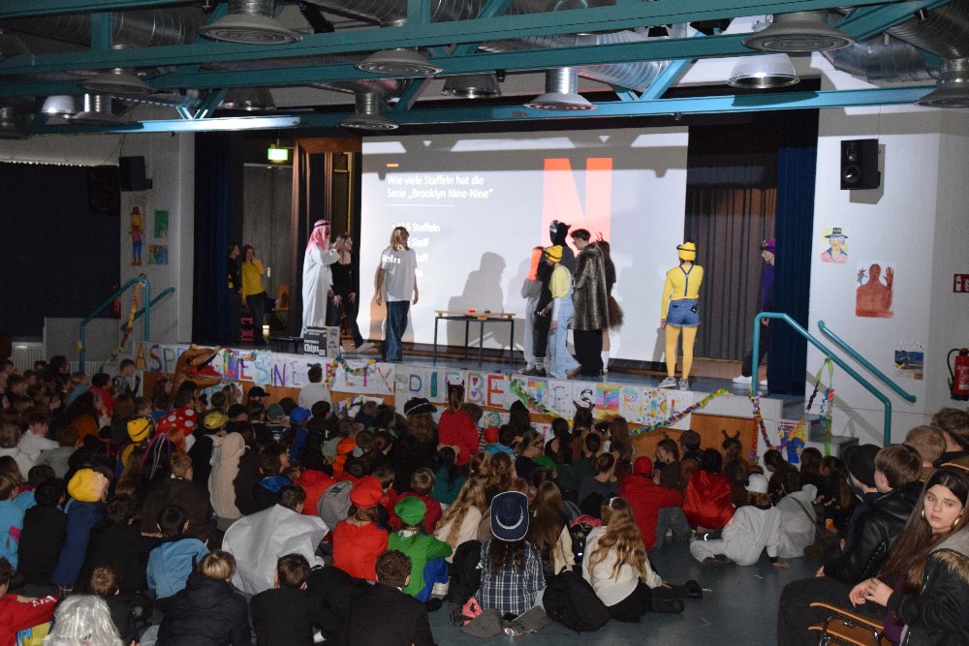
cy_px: 323
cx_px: 484
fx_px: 1373
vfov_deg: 26.5
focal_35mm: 51
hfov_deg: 38.9
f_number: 3.3
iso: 2500
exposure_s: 1/60
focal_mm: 34
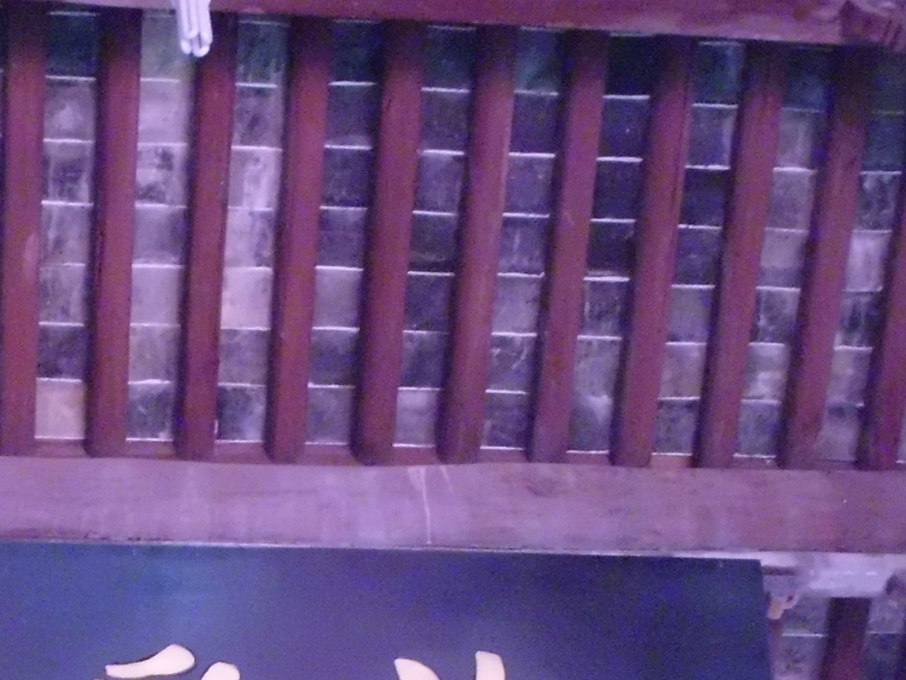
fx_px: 2434
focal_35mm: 93
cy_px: 708
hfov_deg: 20.7
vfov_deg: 15.5
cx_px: 99
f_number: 2.9
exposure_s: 1/50
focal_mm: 6.3
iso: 800
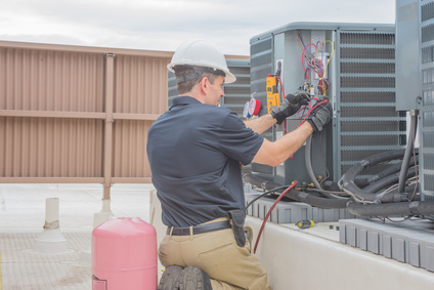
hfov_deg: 32.4
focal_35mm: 62
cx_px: 217
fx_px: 748
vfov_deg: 21.9
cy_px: 145
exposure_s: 1/60
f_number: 11
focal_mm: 62
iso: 250
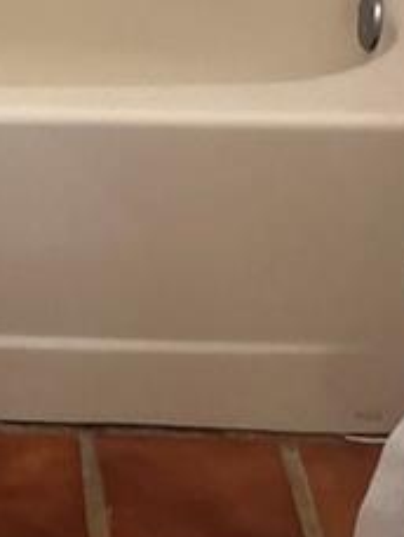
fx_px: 2114
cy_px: -246
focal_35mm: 136
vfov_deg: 13.7
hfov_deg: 10.4
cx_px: -270
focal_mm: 5.1
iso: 200
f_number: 1.6
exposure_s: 1/60
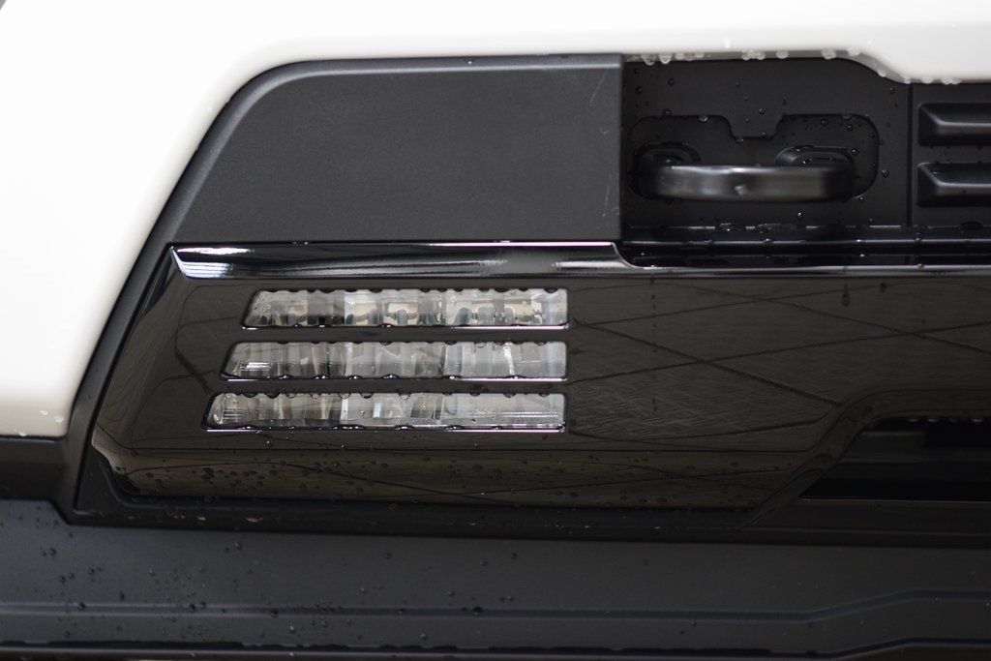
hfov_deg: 19.5
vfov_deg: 13.0
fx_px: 2891
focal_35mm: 105
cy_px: 330
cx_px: 496
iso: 1600
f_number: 2.8
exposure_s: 1/60
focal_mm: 70
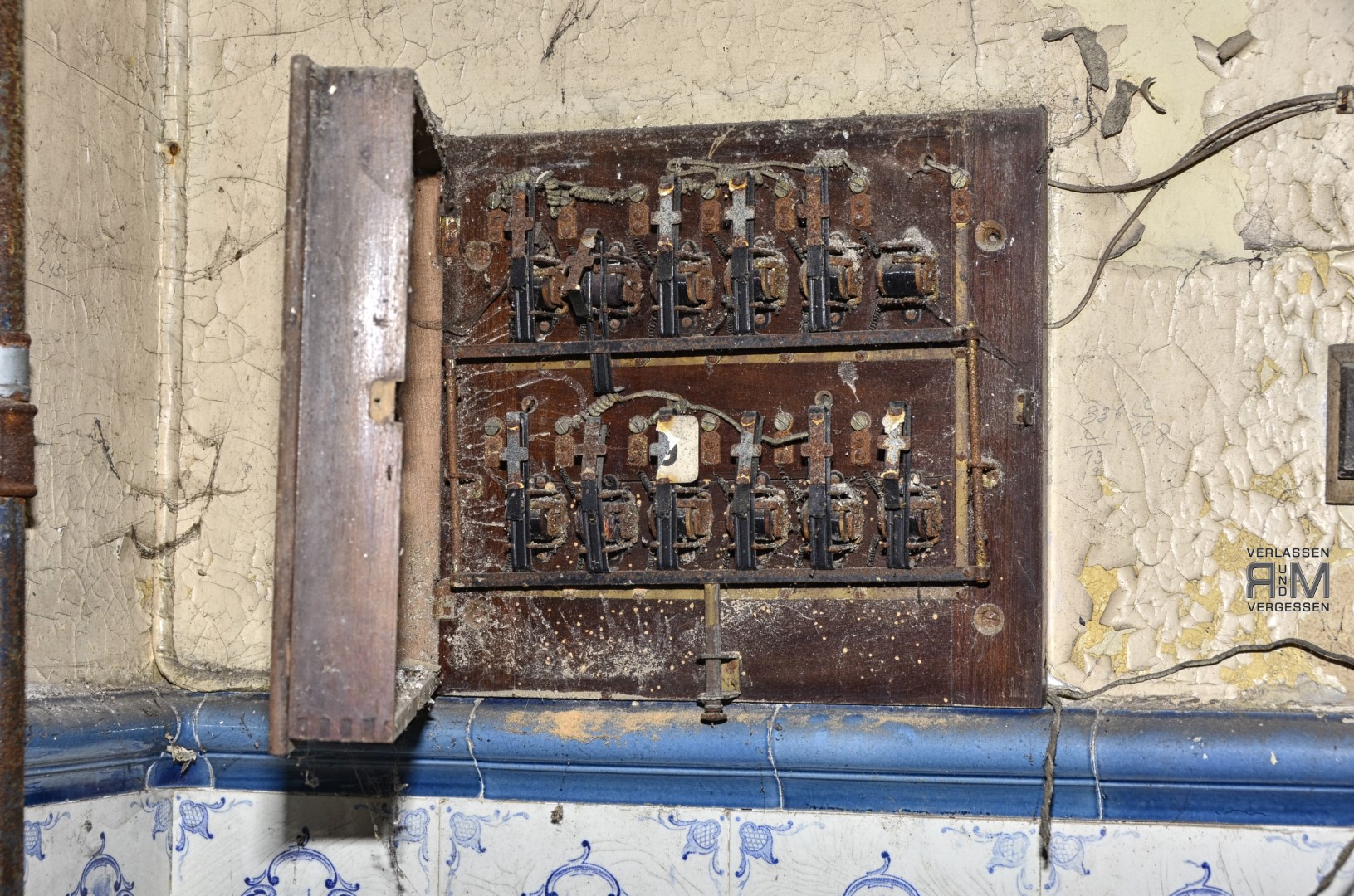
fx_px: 2815
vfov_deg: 18.1
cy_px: 448
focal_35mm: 75
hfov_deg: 27.0
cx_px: 677
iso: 200
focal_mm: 50
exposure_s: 1/60
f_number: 8
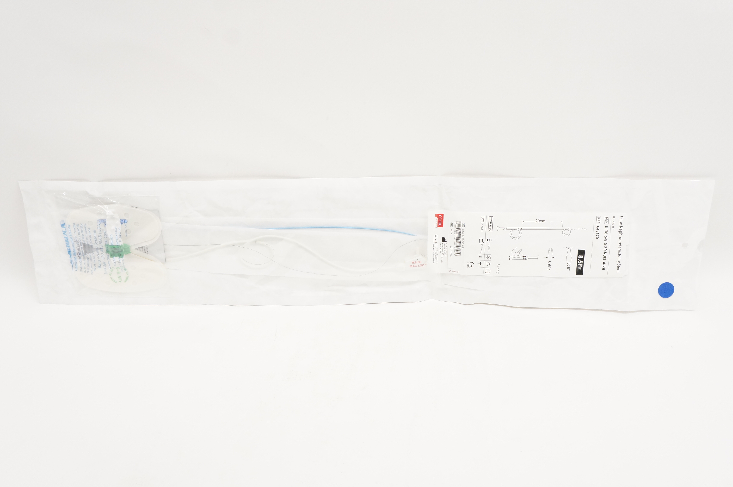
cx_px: 366
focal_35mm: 38
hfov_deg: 51.3
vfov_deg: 35.4
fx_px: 763
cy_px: 244
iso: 1600
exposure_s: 1/200
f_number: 7.1
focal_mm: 25
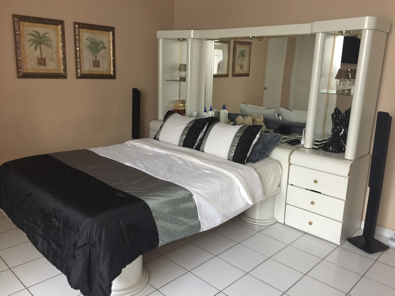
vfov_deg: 48.2
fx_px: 331
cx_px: 198
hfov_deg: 61.7
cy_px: 148
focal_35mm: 29
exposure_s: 1/4
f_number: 2.2
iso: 80
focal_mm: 4.15
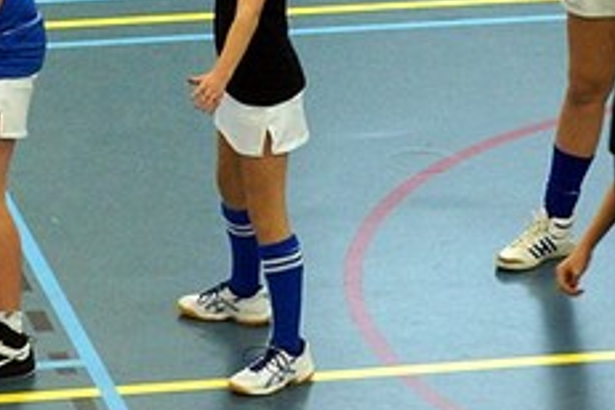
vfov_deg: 5.9
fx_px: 3984
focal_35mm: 233
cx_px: 109
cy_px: -112
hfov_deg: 8.8
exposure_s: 1/160
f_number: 4
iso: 800
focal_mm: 35
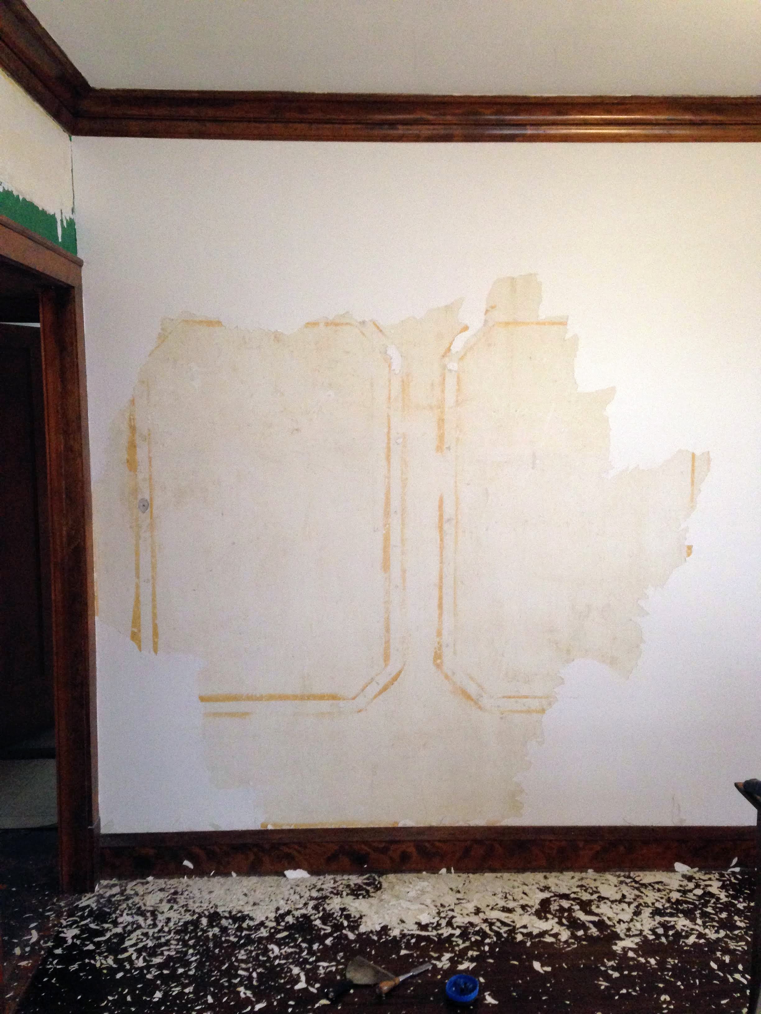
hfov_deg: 42.9
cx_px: 380
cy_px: 507
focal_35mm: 33
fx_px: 967
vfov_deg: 55.4
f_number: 2.4
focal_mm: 4.12
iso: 320
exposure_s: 1/20
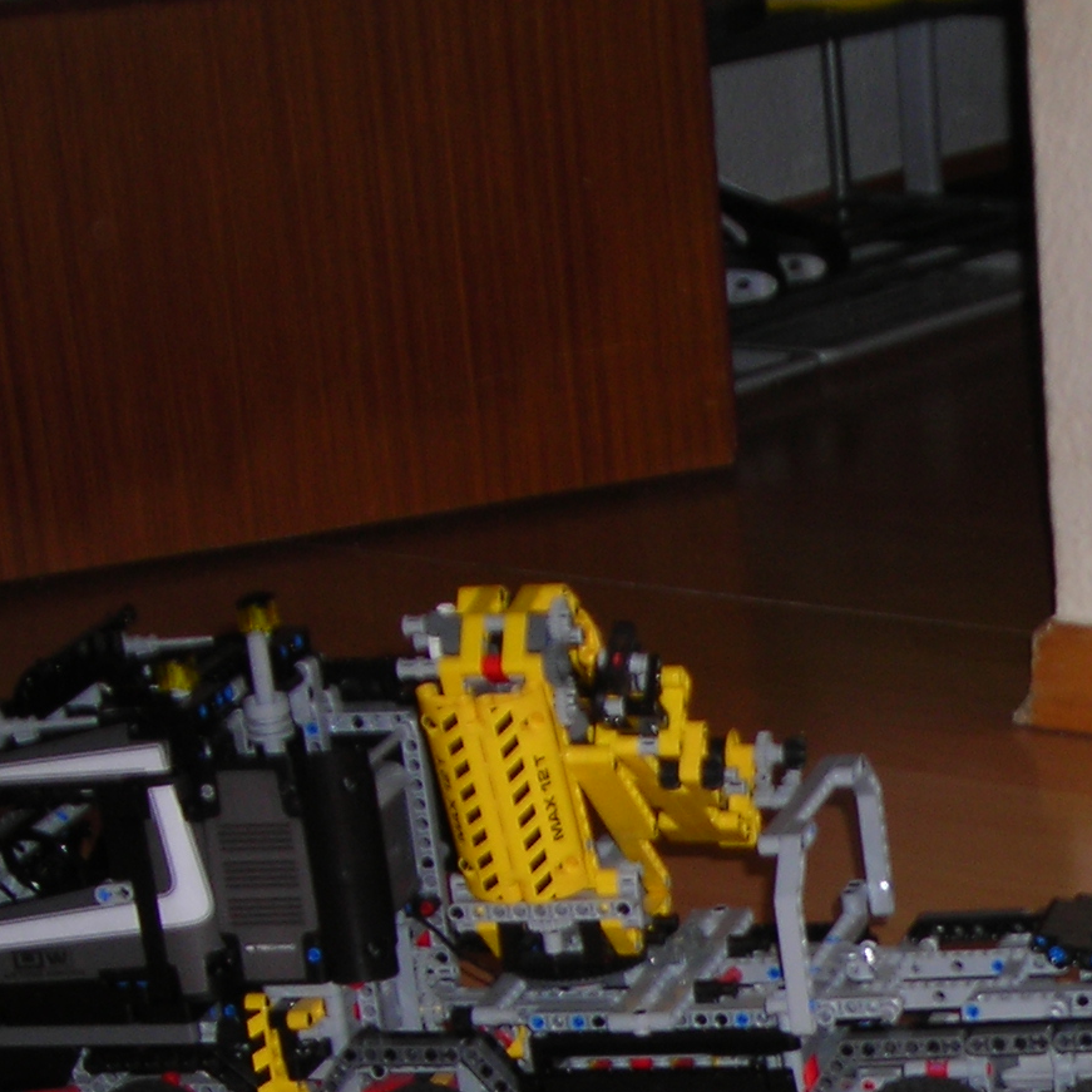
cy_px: 1063
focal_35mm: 100
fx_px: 3569
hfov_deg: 16.5
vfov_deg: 17.1
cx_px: 1379
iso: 50
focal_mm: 6.3
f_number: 3.2
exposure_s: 1/60.1
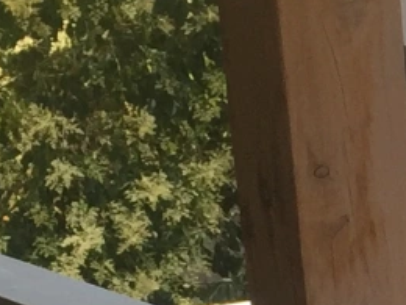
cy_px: 691
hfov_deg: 8.8
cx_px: 792
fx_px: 2510
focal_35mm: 214
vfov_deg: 6.6
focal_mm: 4.15
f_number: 2.2
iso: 32
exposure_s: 1/514
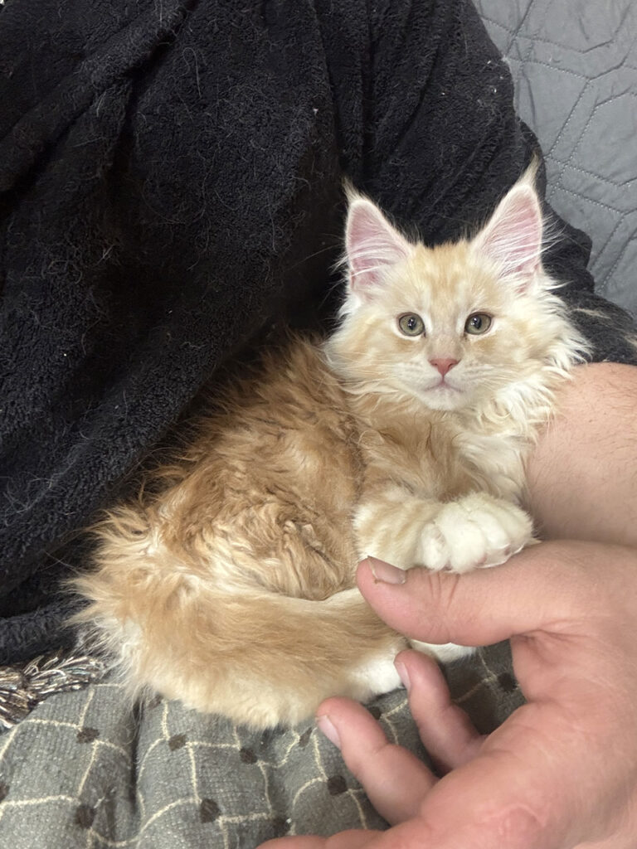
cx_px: 318
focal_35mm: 30
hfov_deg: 46.8
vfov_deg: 60.0
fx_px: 736
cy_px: 424
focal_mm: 2.69
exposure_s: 1/40
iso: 400
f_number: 1.9
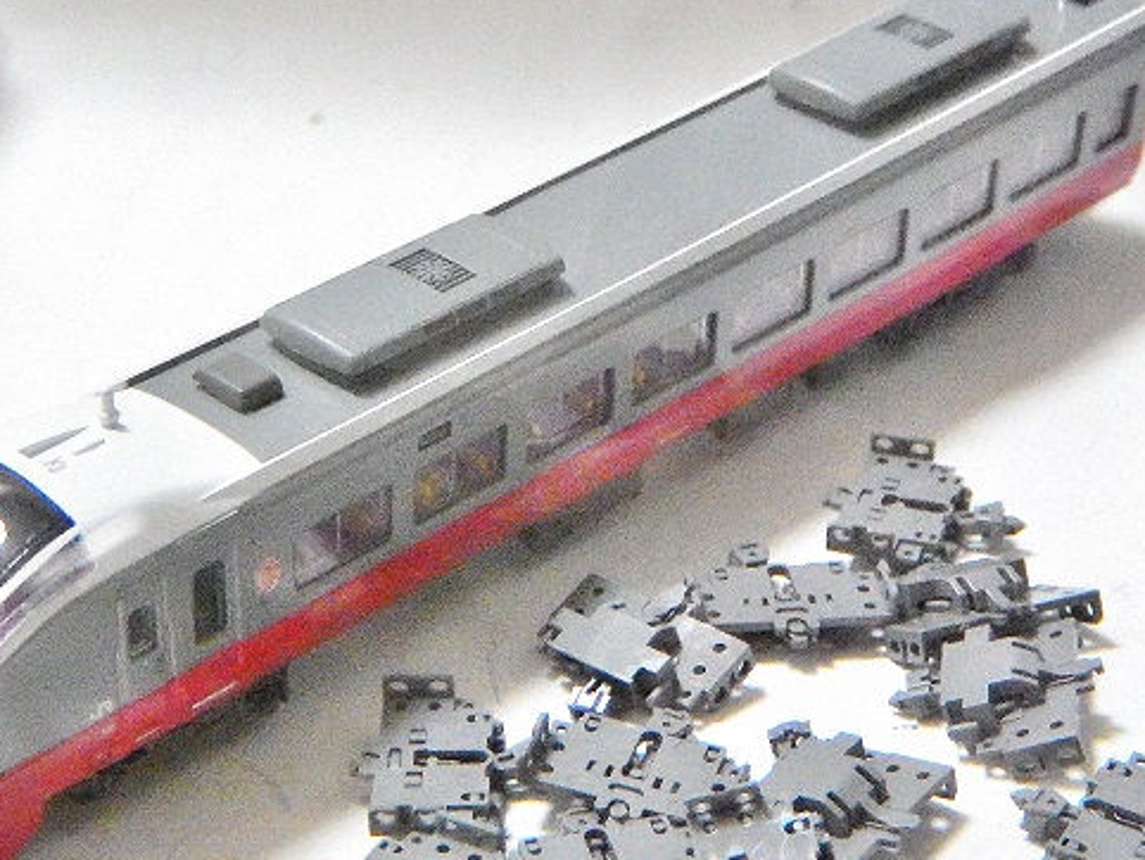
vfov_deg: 19.9
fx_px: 2449
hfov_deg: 26.3
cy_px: 438
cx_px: 544
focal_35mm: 74
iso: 3200
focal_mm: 9.2
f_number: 4.5
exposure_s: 1/100
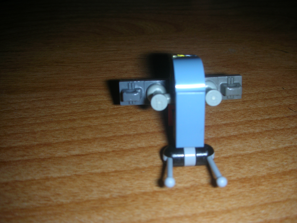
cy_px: 112
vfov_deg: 40.7
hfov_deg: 52.6
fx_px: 300
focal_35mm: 35
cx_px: 148
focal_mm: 5.8
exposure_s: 1/60.1
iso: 50
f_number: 8.5
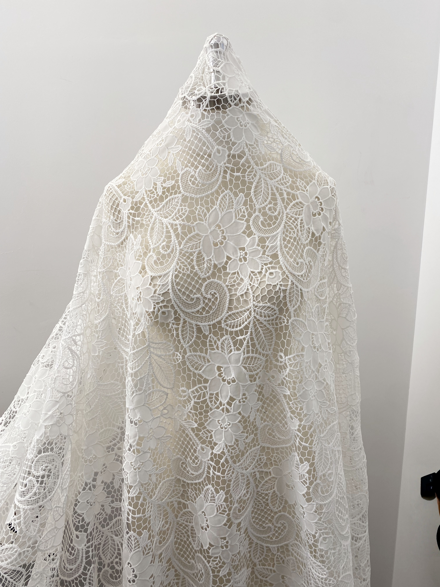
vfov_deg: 67.3
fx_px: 441
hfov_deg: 53.1
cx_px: 220
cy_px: 294
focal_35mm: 26
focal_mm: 4.25
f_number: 1.8
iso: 32
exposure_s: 1/108
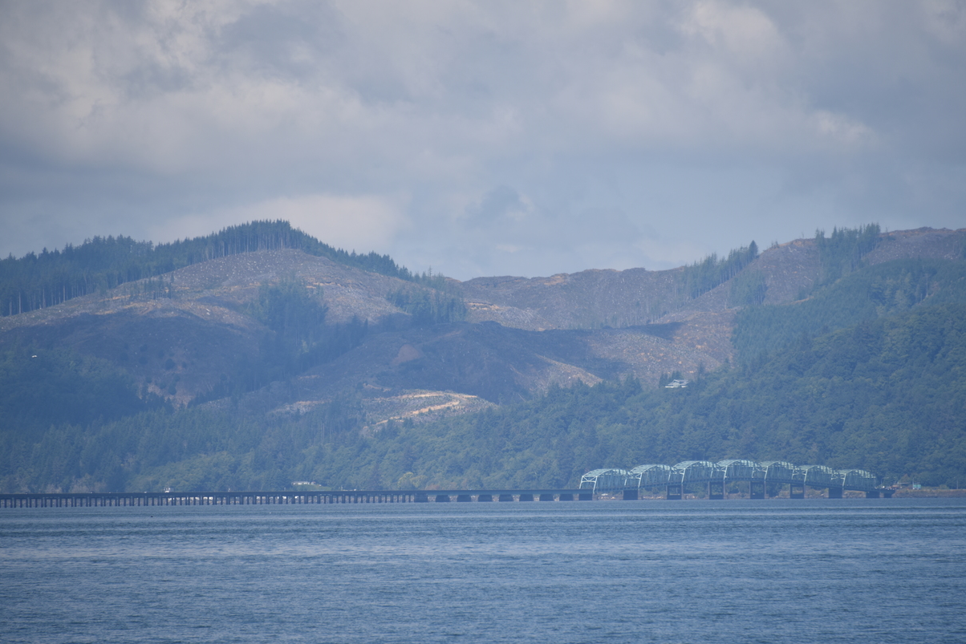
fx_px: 8560
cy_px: 338
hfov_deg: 6.5
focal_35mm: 319
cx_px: 513
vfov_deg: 4.3
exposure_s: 1/640
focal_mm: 300
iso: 100
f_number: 7.1
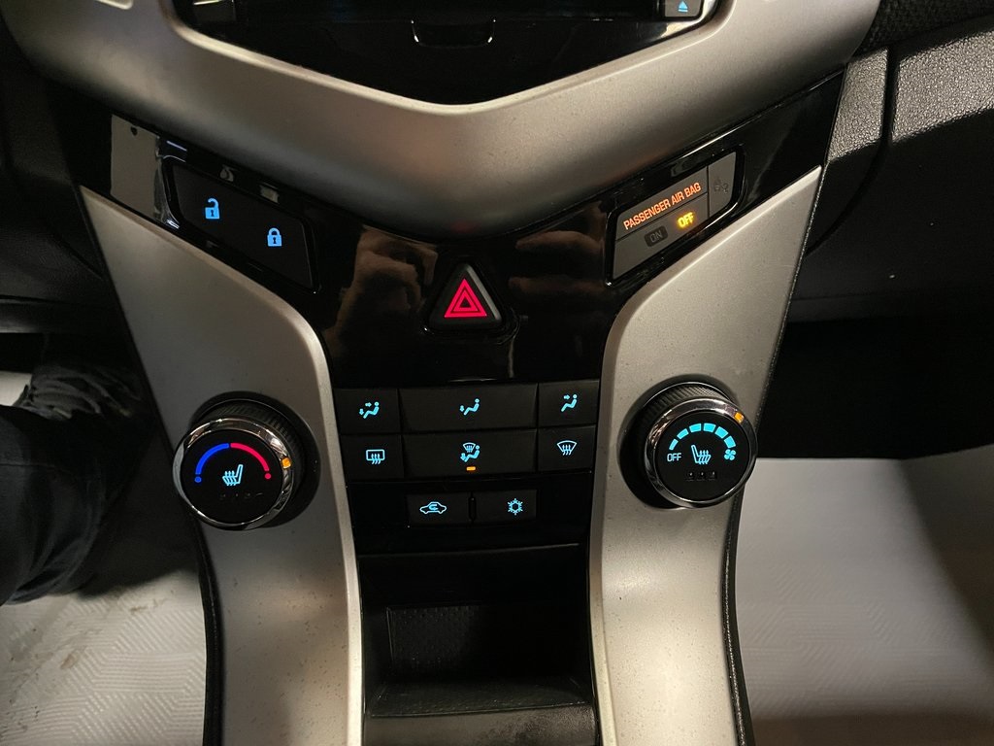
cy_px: 373
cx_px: 497
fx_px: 747
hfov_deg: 67.3
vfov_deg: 53.1
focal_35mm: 26
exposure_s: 1/40
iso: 640
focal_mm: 4.2
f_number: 1.6
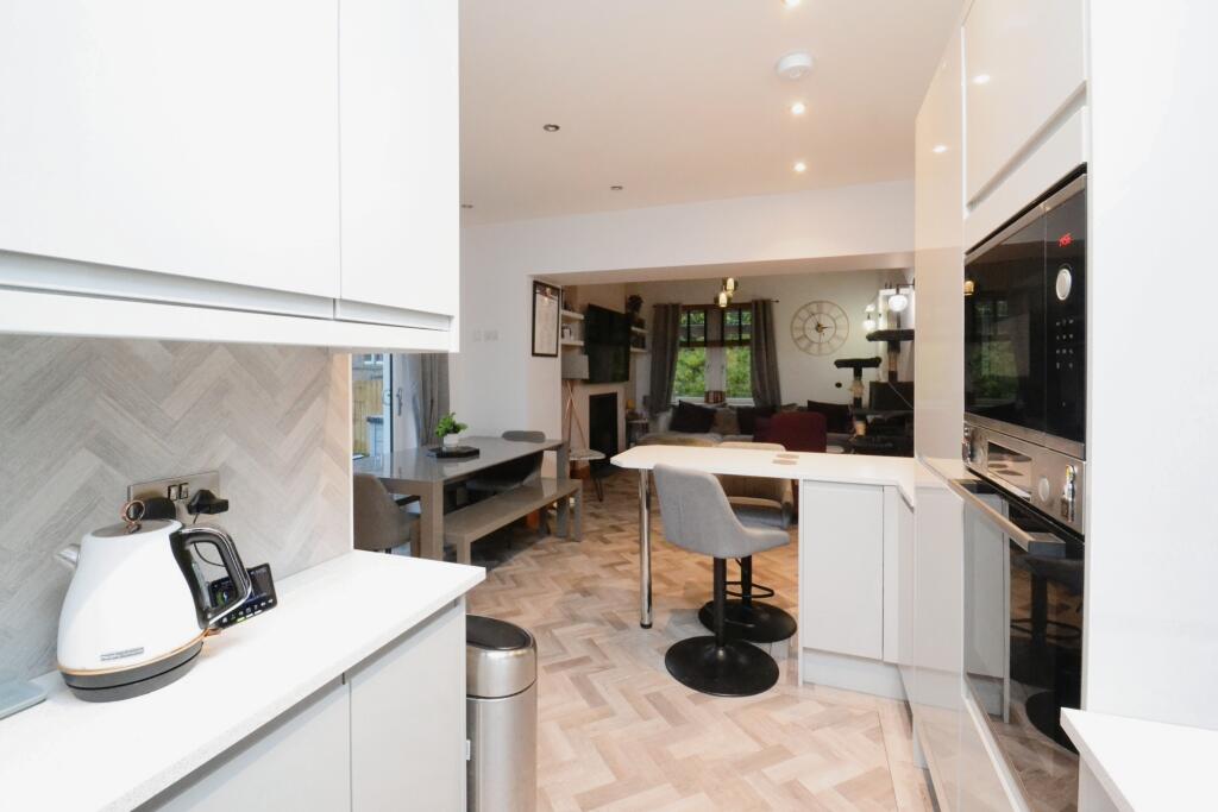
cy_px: 406
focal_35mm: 15
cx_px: 609
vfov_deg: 77.3
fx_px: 508
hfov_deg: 100.4
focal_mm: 10
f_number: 9
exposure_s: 1/30
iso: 3200
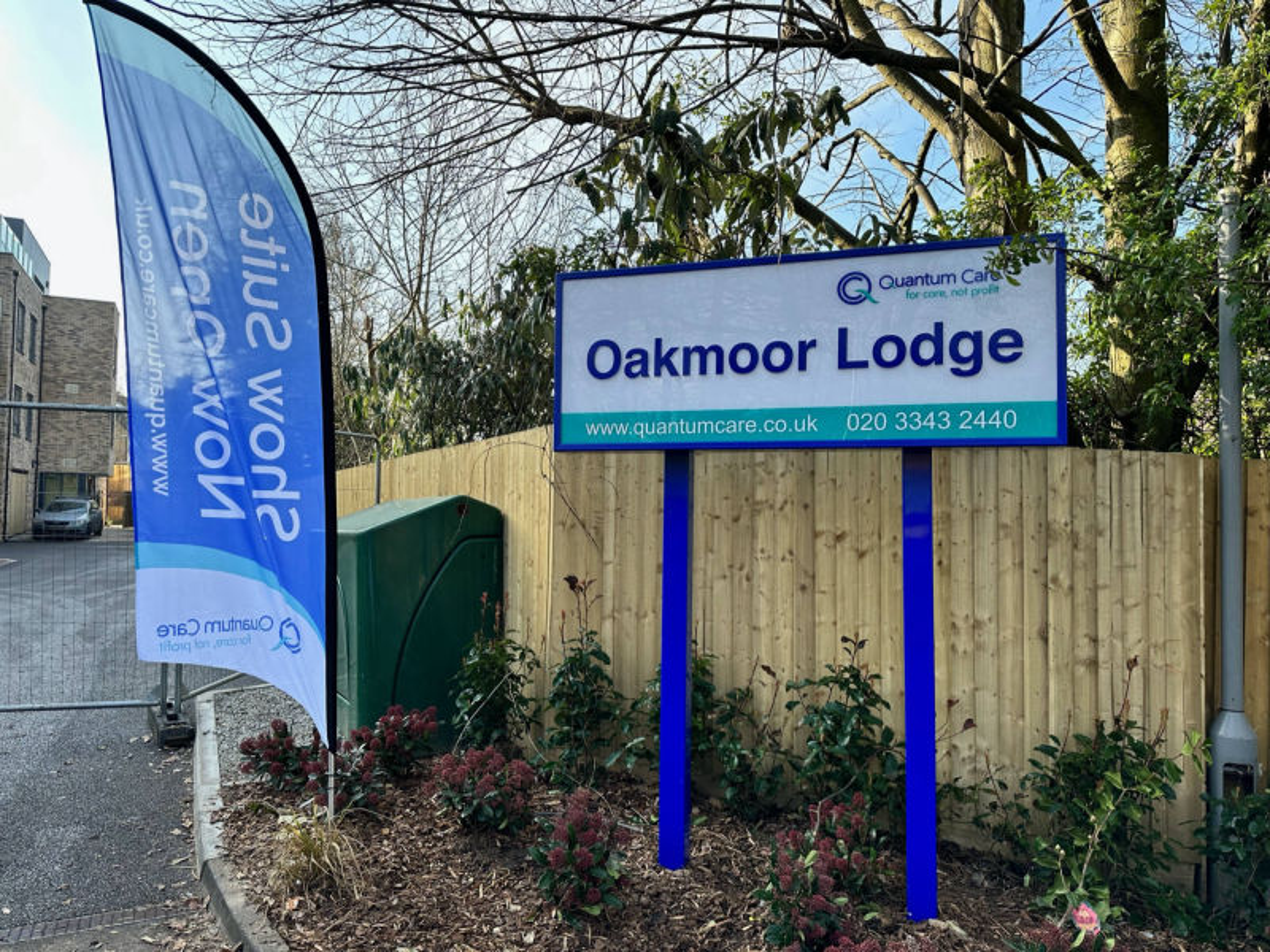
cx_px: 635
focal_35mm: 24
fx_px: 881
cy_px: 476
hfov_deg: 71.6
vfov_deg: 56.8
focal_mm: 6.86
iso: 80
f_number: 1.78
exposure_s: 1/927
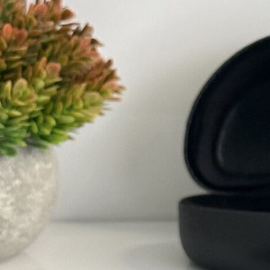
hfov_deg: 7.4
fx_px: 2030
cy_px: 329
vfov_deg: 7.5
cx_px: 477
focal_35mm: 230
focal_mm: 6.86
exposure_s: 1/64
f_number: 1.78
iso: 80
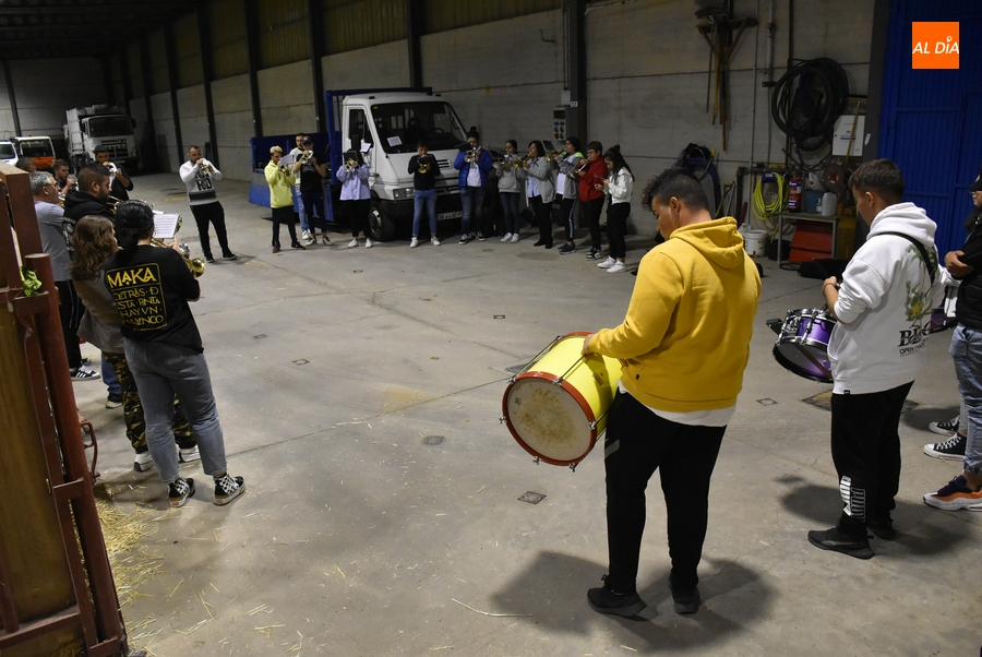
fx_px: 737
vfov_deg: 48.0
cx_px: 491
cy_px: 328
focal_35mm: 27
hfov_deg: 67.3
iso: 3600
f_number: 3.5
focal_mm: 18
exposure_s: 1/125
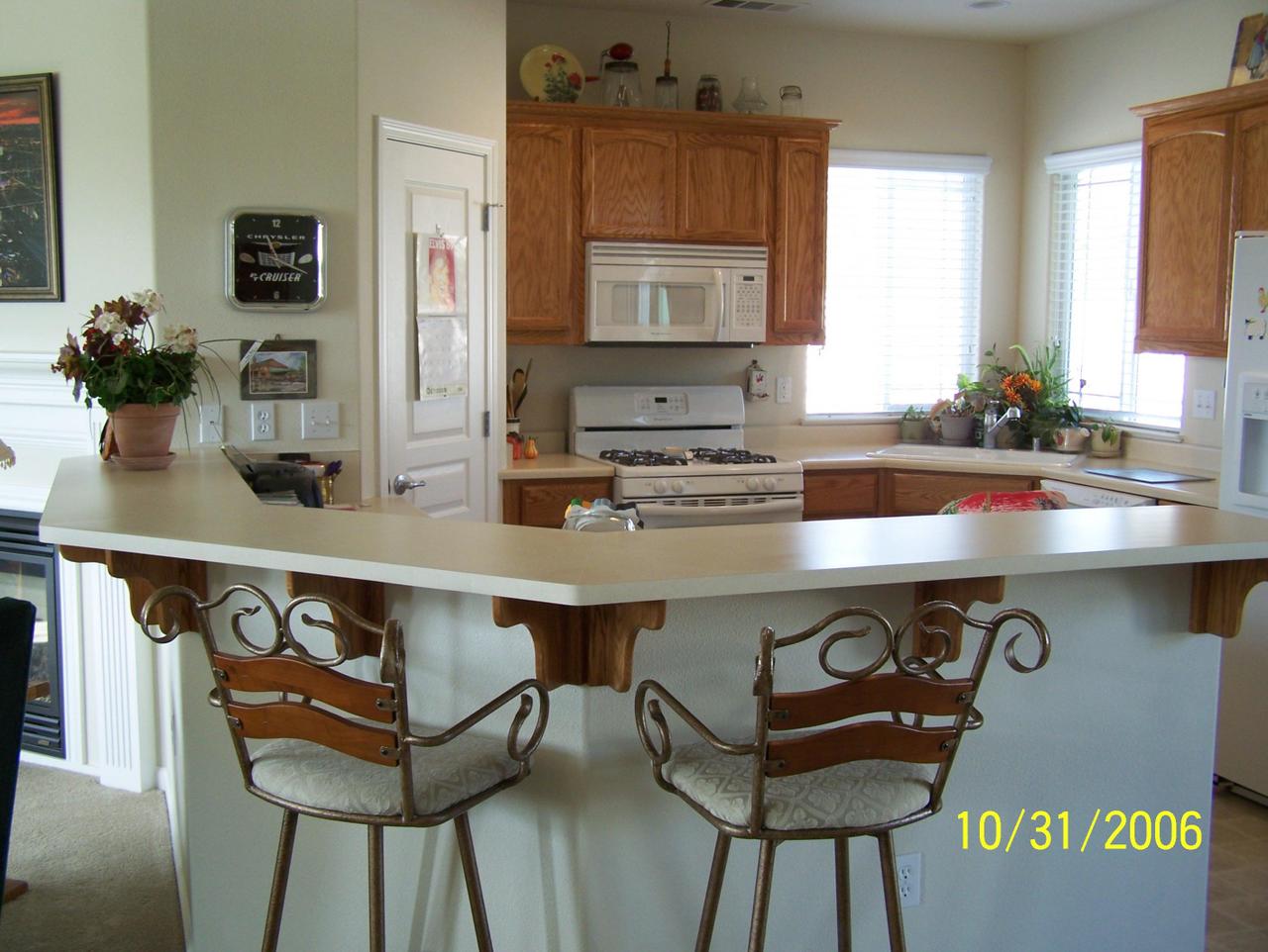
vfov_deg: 37.8
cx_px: 634
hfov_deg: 48.9
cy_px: 476
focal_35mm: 38
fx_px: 1393
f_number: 2.8
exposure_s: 1/30
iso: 80
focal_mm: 6.3
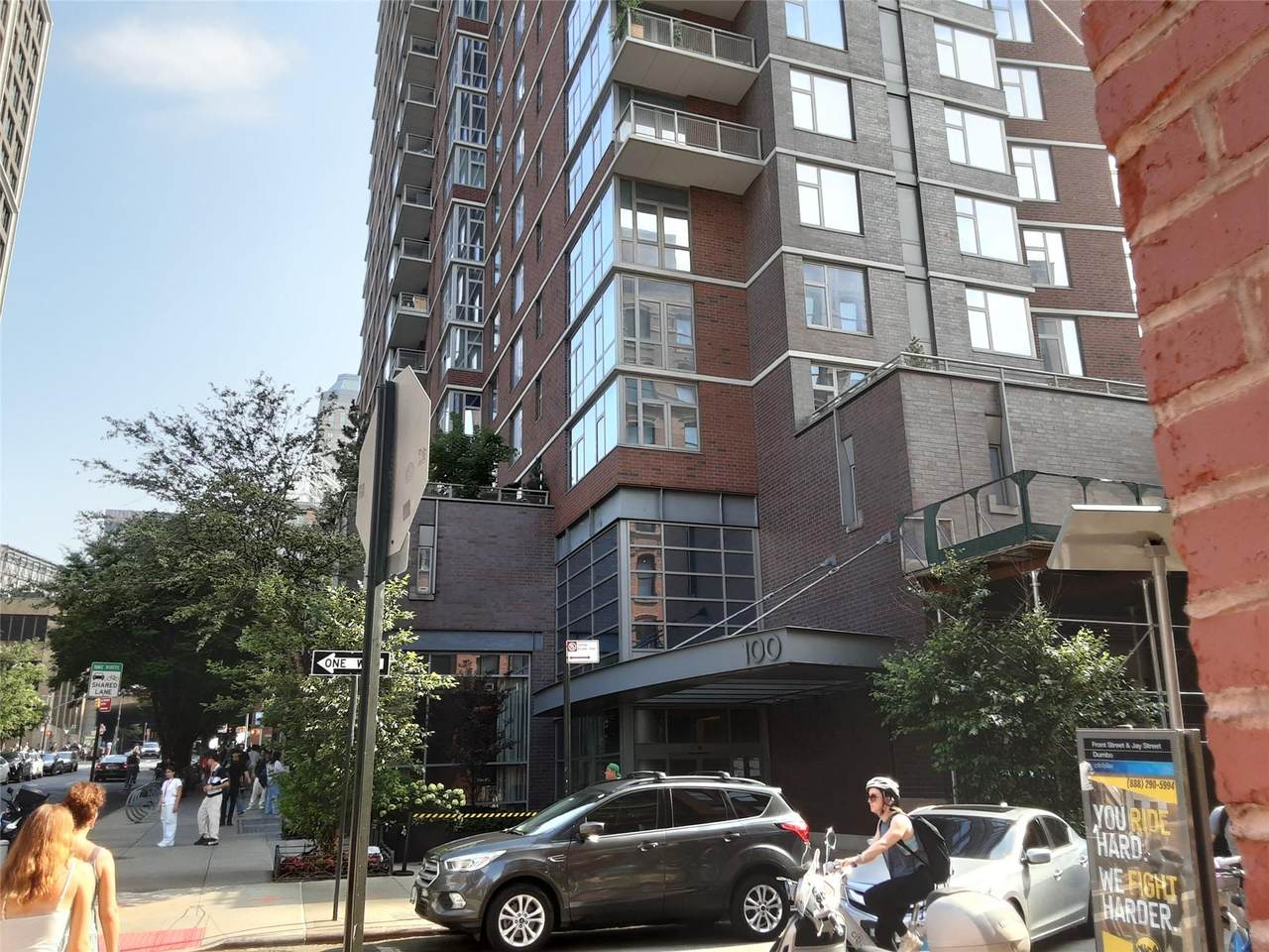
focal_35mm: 28
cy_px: 476
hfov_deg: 63.4
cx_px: 634
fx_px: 1026
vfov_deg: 49.7
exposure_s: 1/248
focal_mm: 2.9
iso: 40
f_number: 1.9
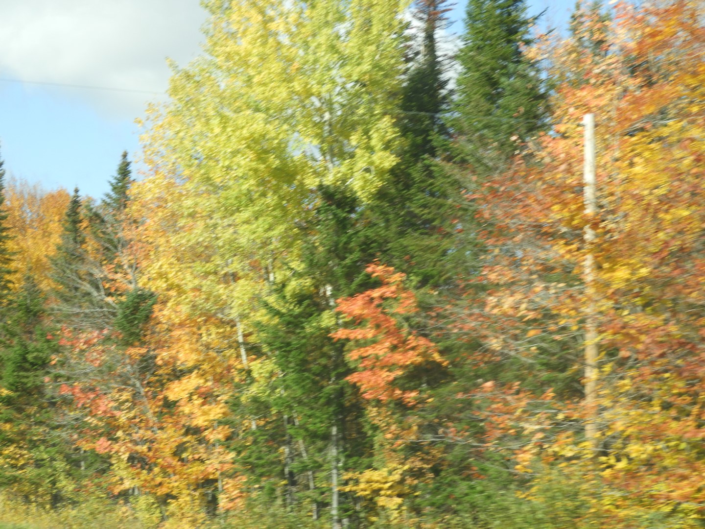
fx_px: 1935
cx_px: 352
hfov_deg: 20.7
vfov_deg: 15.6
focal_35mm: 95
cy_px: 264
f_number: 4.8
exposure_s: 1/250
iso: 100
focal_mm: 17
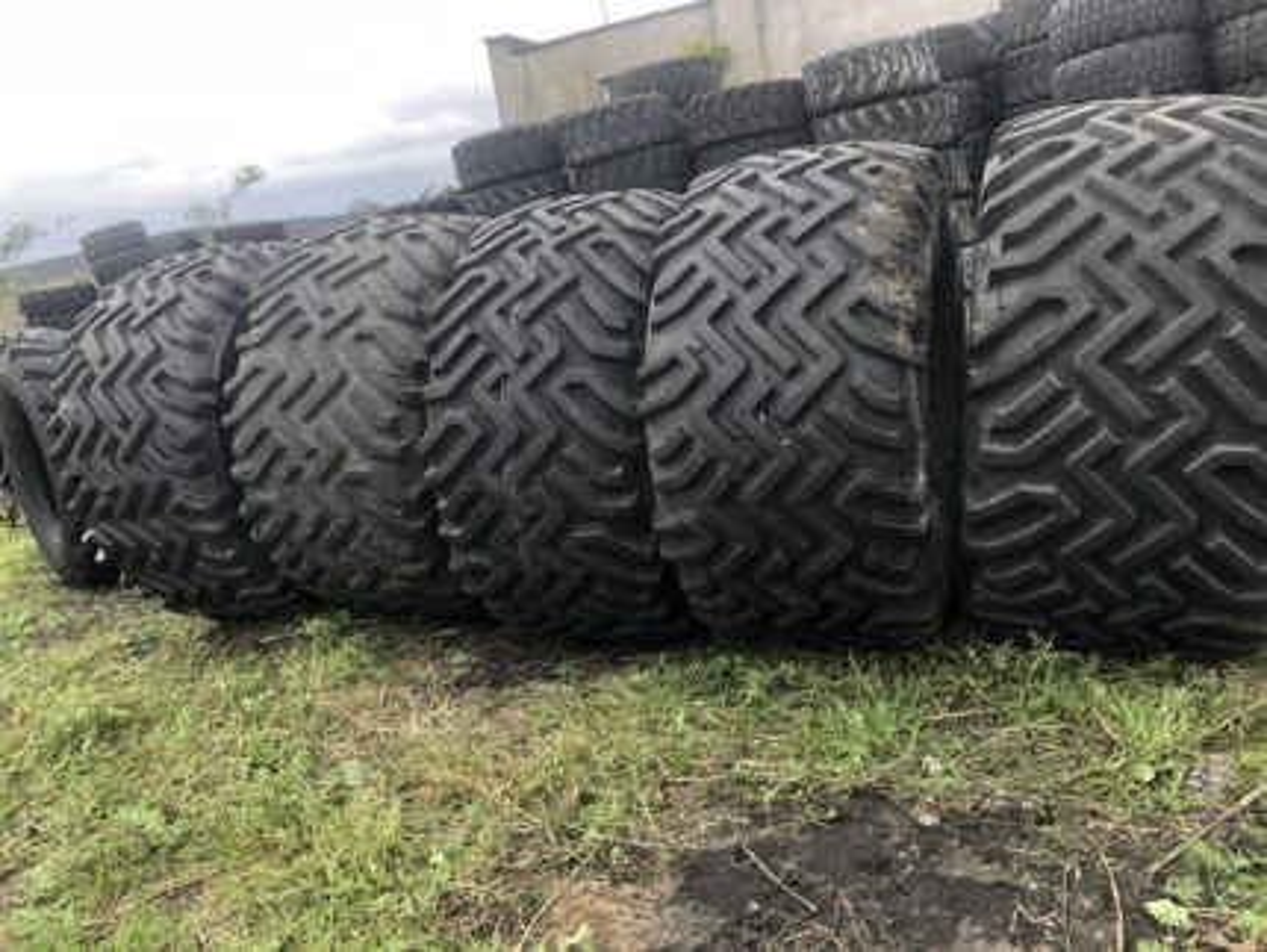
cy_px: 476
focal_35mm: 28
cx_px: 634
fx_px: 1025
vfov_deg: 49.8
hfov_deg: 63.4
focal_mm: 3.99
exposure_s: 1/120
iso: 40
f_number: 1.8
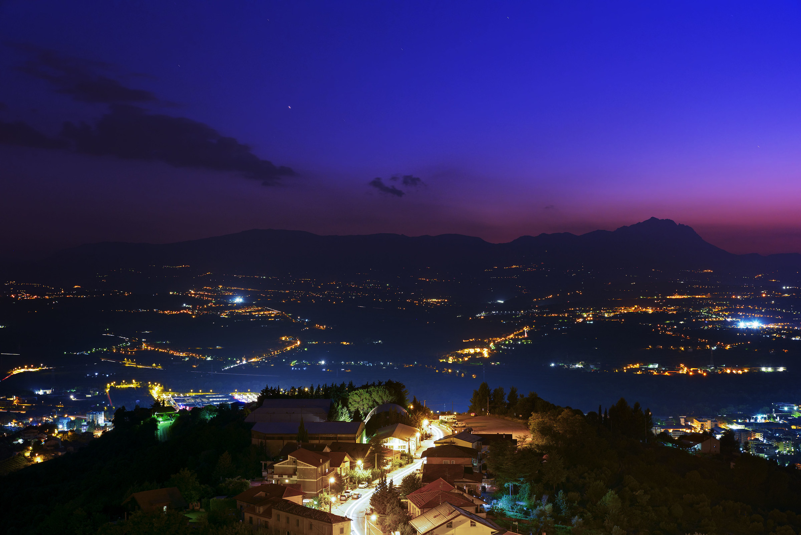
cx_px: 400
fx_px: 1113
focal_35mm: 50
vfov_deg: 27.0
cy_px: 268
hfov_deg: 39.6
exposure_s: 25
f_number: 8
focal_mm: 50
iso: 400
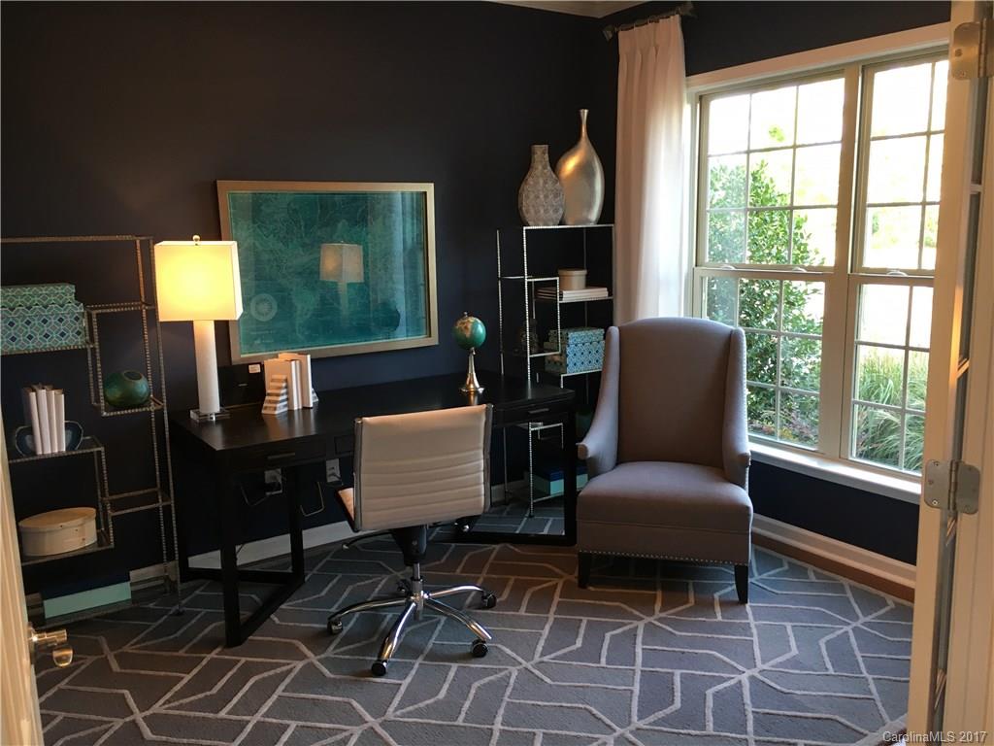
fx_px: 833
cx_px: 497
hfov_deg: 61.7
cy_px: 373
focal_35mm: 29
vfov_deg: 48.2
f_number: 2.2
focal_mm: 4.15
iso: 64
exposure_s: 1/30
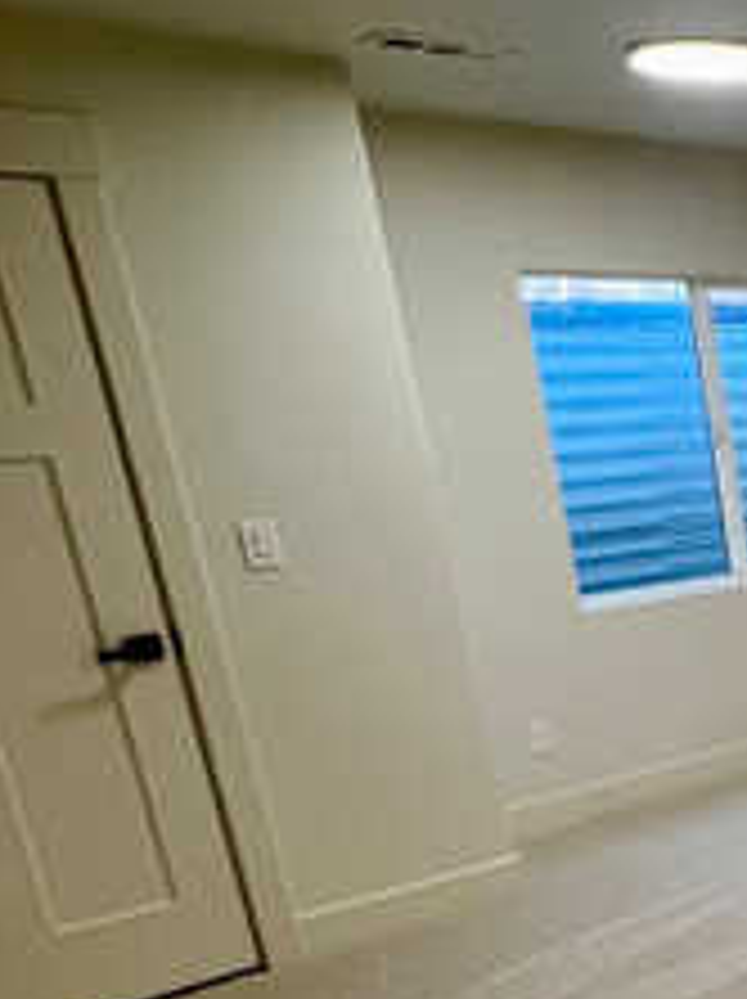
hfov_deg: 22.2
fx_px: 1297
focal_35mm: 45
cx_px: 1287
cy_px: 774
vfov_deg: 40.7
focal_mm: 1.57
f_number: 1.8
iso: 160
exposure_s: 1/120
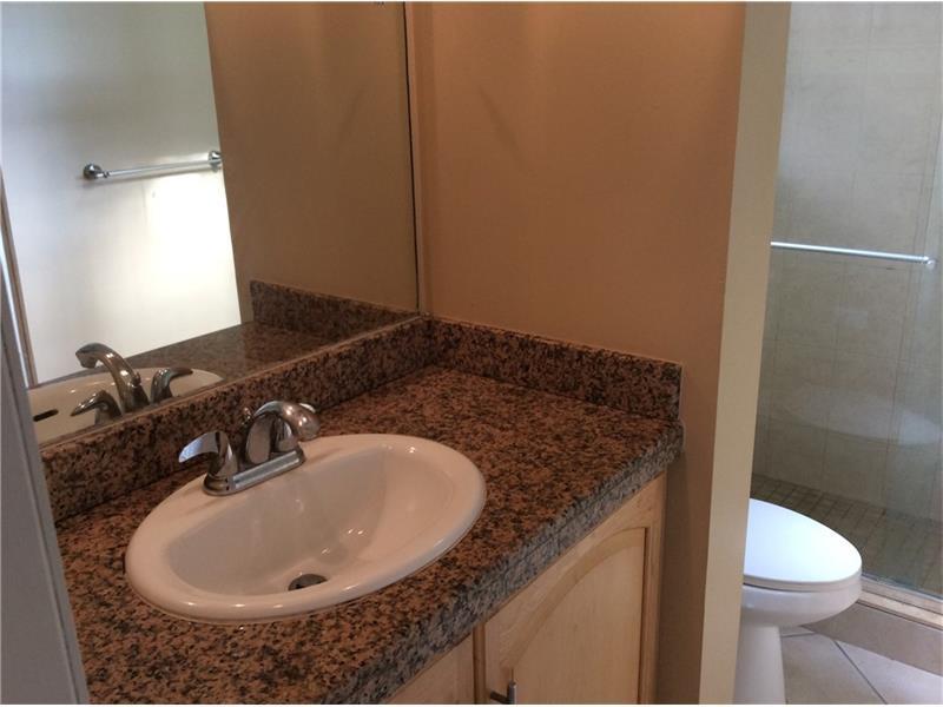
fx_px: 872
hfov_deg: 56.8
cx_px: 472
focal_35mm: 32
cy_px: 354
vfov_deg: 44.2
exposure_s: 1/24
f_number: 2.4
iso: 64
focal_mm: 3.3
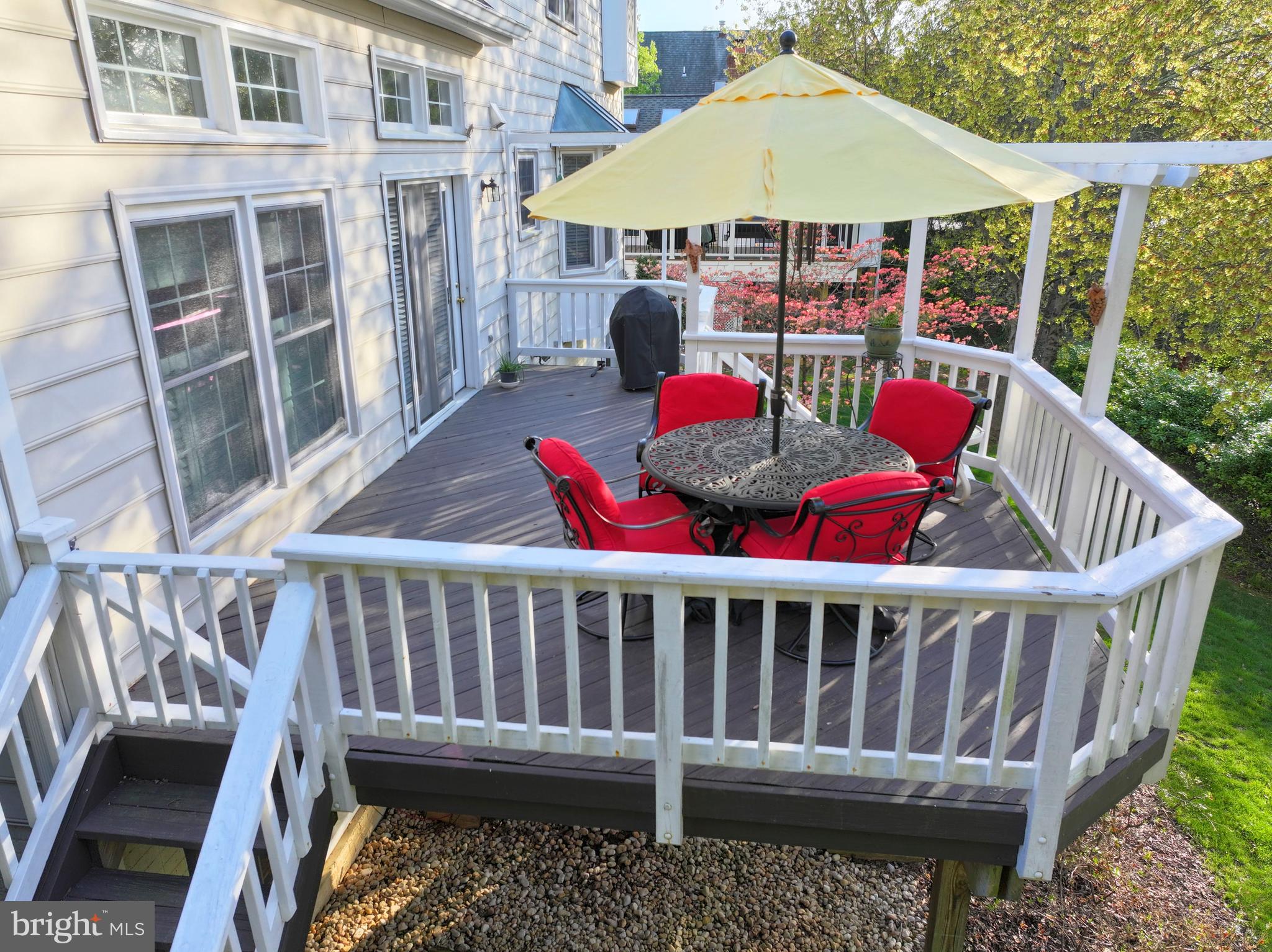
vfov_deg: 56.8
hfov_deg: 71.6
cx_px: 636
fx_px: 881
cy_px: 476
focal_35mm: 24
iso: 100
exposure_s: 1/160
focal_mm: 12.29
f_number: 3.5
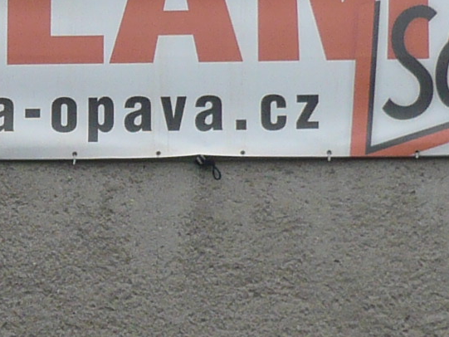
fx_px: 2945
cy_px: 149
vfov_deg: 6.5
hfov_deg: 8.7
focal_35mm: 227
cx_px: -4
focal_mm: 6.6
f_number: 3.3
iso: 100
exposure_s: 1/500
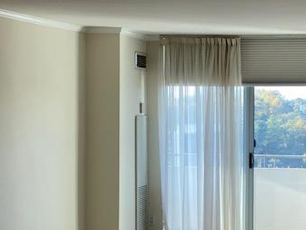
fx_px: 875
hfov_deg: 19.6
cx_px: 246
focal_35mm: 99
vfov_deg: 14.9
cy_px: 178
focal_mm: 6
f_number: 2
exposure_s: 1/120
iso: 100
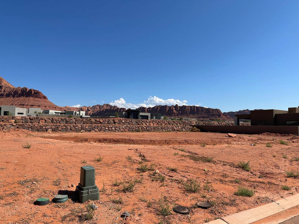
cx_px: 150
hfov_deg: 71.6
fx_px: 207
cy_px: 112
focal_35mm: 24
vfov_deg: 56.8
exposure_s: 1/6211
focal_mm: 6.86
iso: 80
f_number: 1.78
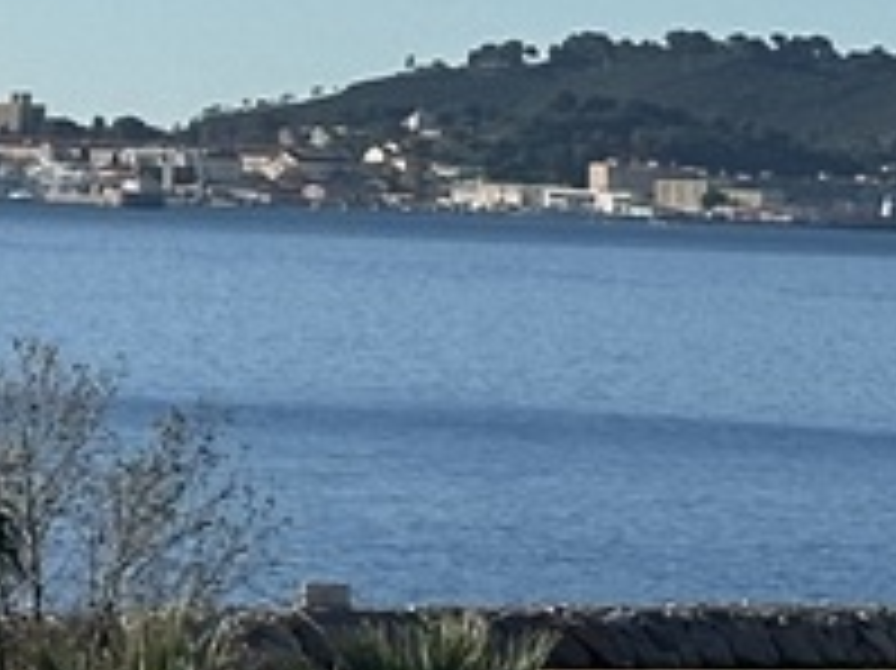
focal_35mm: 290
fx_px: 7502
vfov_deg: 5.0
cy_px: -764
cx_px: -1130
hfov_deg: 6.5
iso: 64
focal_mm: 6.86
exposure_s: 1/7092
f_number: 1.78
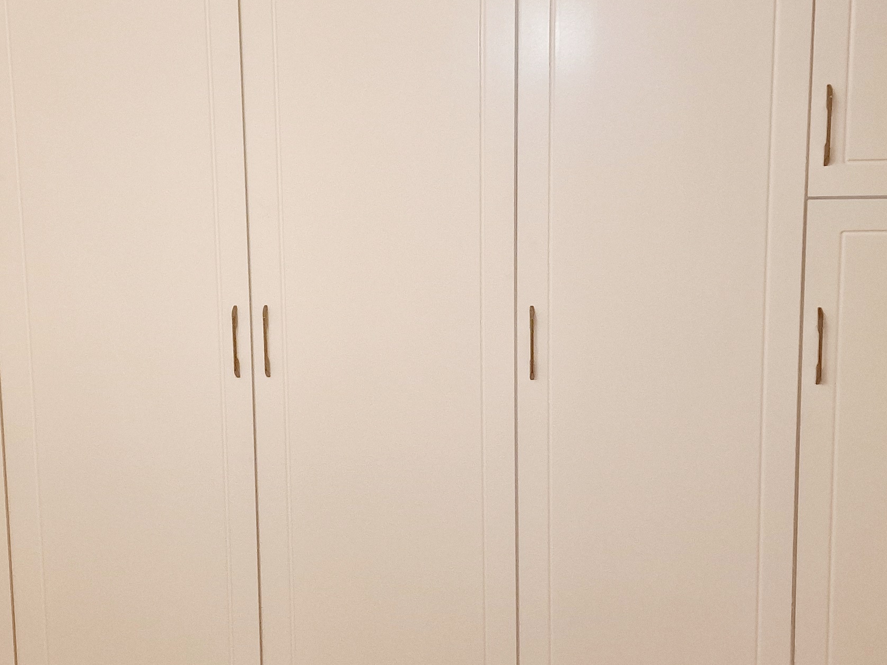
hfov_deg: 34.8
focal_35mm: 55
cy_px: 297
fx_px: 1409
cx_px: 364
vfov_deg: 26.5
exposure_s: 1/100
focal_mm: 6.4
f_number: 1.8
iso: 320
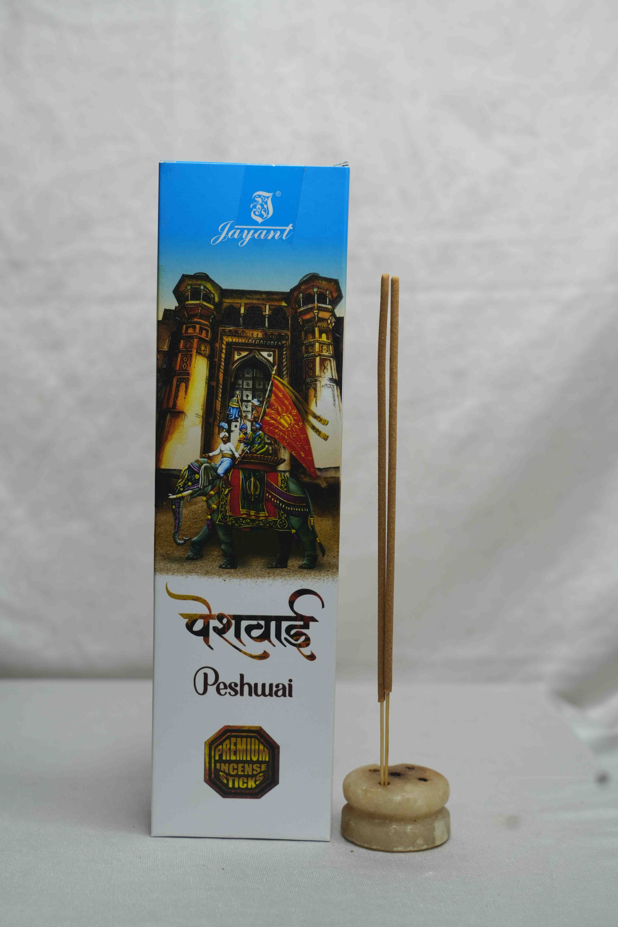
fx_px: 1519
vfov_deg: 33.9
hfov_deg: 23.0
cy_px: 464
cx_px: 309
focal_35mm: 59
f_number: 5.6
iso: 400
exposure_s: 1/100
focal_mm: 59
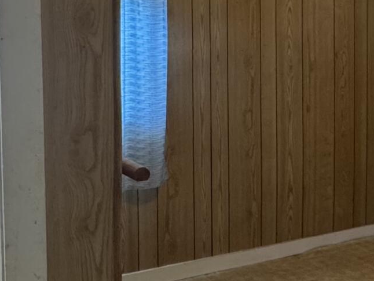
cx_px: 365
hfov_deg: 28.2
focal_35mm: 65
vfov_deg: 22.5
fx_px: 703
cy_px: 90
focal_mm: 2.22
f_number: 2.2
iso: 400
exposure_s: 1/60
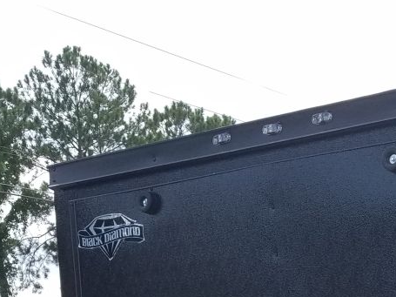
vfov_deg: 16.7
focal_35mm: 80
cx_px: 472
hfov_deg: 22.5
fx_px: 915
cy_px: 452
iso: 50
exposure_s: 1/1304
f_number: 1.7
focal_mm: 4.2
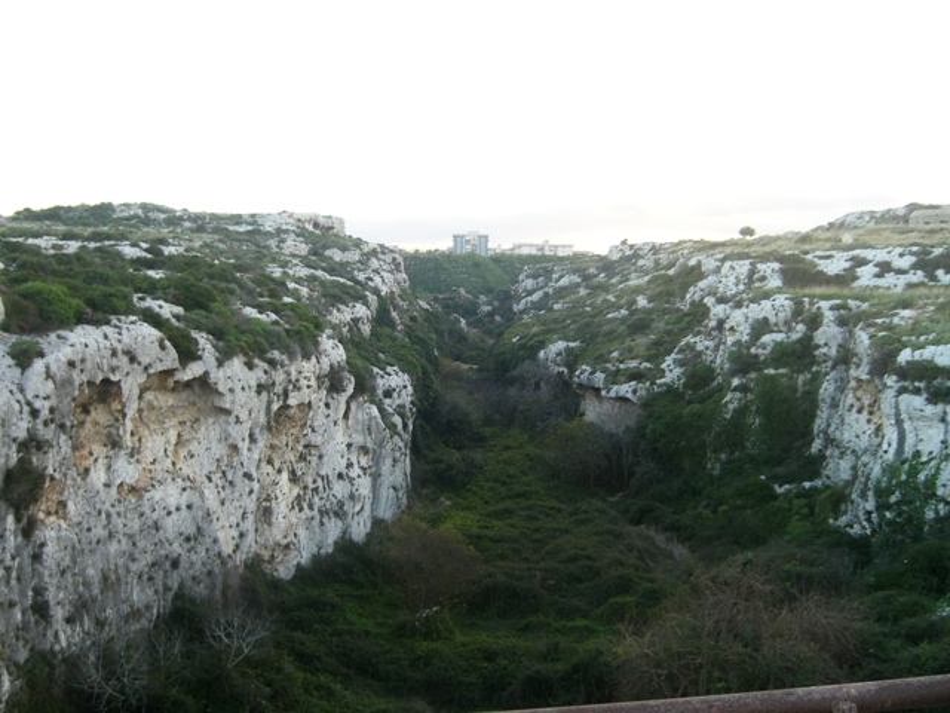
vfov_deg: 37.7
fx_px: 1043
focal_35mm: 38
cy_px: 356
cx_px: 475
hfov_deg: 49.0
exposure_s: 1/125
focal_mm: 7.9
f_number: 2.8
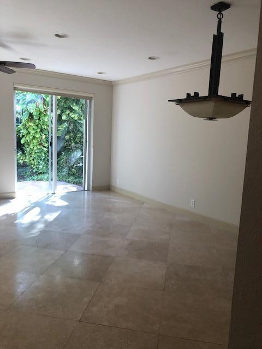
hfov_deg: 49.7
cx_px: 131
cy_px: 174
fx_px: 283
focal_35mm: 28
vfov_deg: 63.4
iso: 50
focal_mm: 4
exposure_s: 1/120
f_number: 1.8
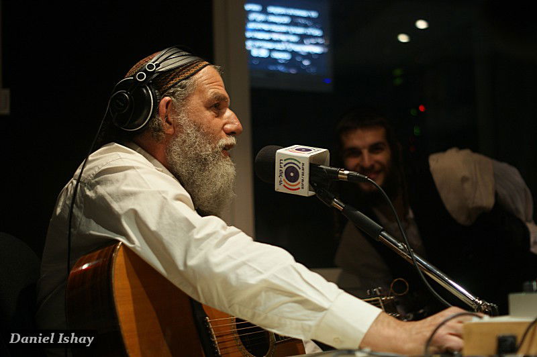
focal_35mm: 75
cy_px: 178
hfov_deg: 27.0
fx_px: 1118
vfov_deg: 18.2
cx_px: 268
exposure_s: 1/15
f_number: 1.8
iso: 200
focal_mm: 50
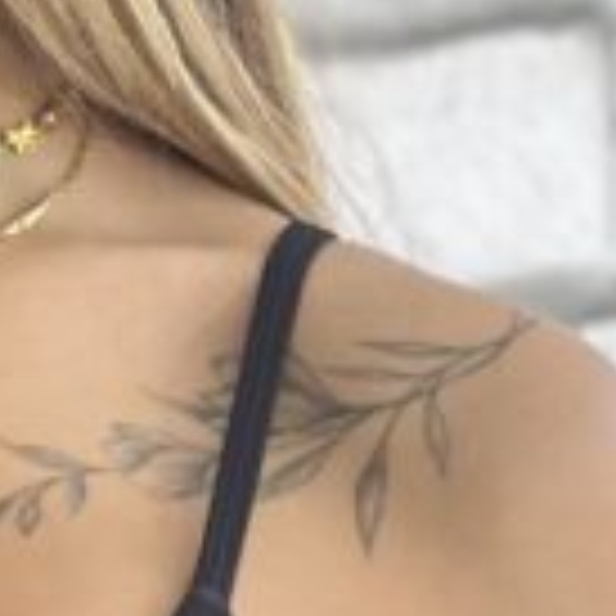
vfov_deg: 3.8
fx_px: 9362
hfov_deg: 3.8
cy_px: 821
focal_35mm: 465
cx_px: -319
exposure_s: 1/120
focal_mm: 9
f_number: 2.8
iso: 125
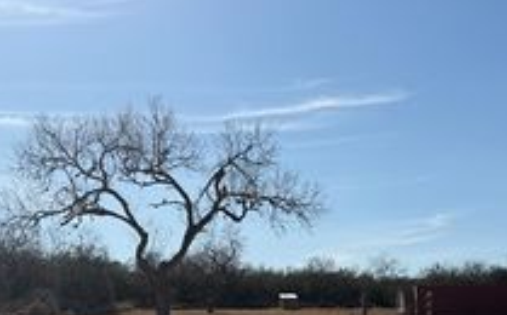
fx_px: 842
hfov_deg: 32.1
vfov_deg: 20.2
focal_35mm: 61
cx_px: 442
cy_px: 353
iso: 80
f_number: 1.78
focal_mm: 6.76
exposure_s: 1/11905
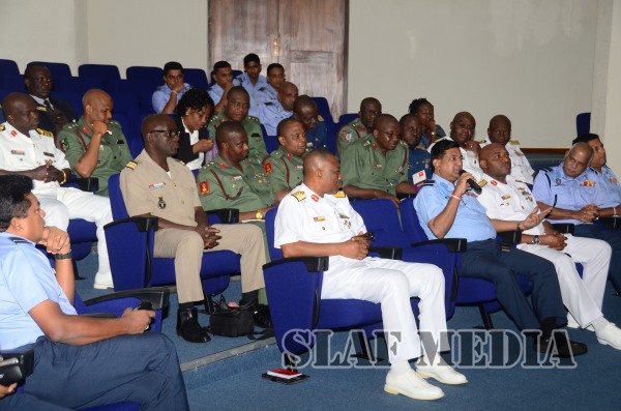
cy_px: 206
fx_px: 1084
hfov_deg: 32.0
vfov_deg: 21.5
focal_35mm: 63
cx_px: 310
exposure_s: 1/100
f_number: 5
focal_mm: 42
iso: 400
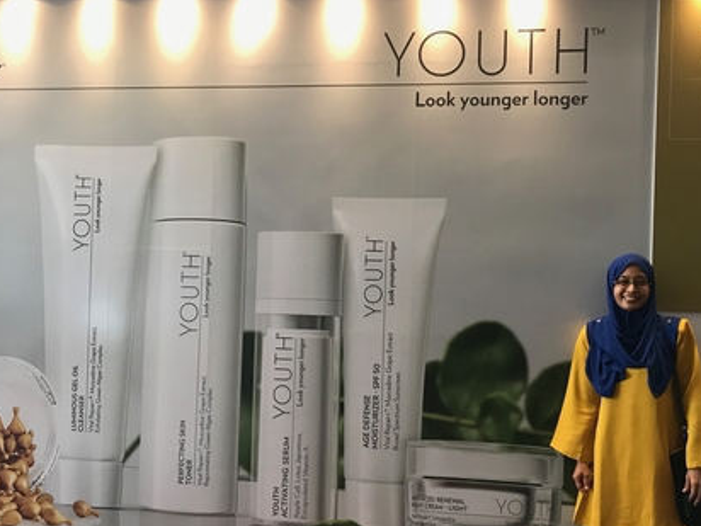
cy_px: 304
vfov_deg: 41.7
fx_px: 689
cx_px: 320
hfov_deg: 53.9
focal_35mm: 34
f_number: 1.8
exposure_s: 1/33
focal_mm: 3.99
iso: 40
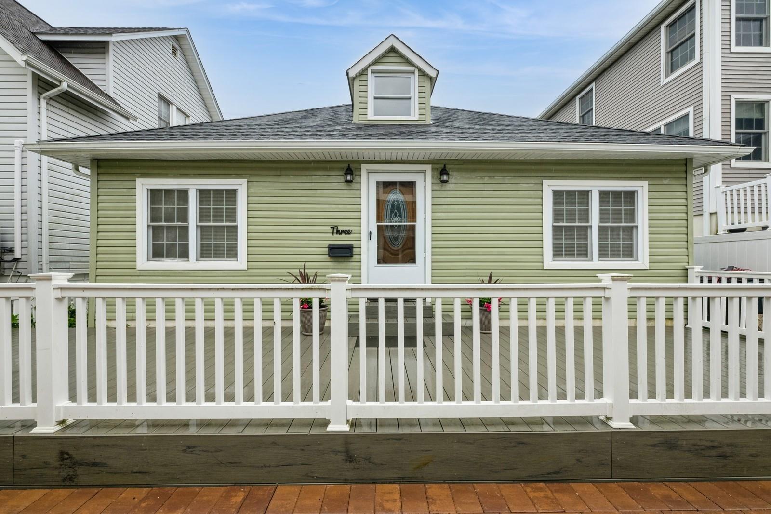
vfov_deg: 77.3
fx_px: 321
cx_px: 386
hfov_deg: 100.4
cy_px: 257
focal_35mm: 15
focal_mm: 15
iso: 400
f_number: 11
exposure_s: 1/320
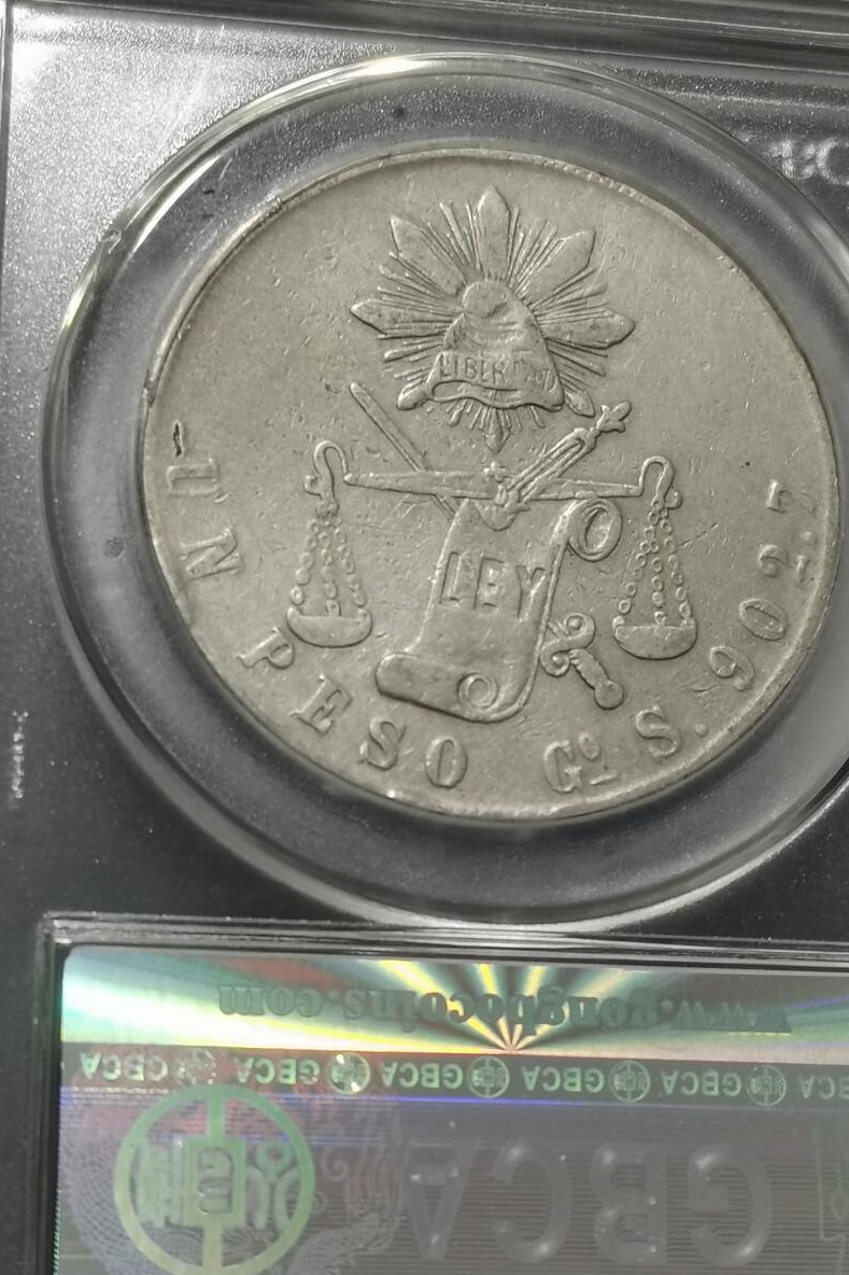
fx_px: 3078
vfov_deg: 23.4
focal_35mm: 87
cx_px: 466
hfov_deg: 15.7
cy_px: 650
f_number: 1.8
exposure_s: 1/100
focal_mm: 5.58
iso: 64
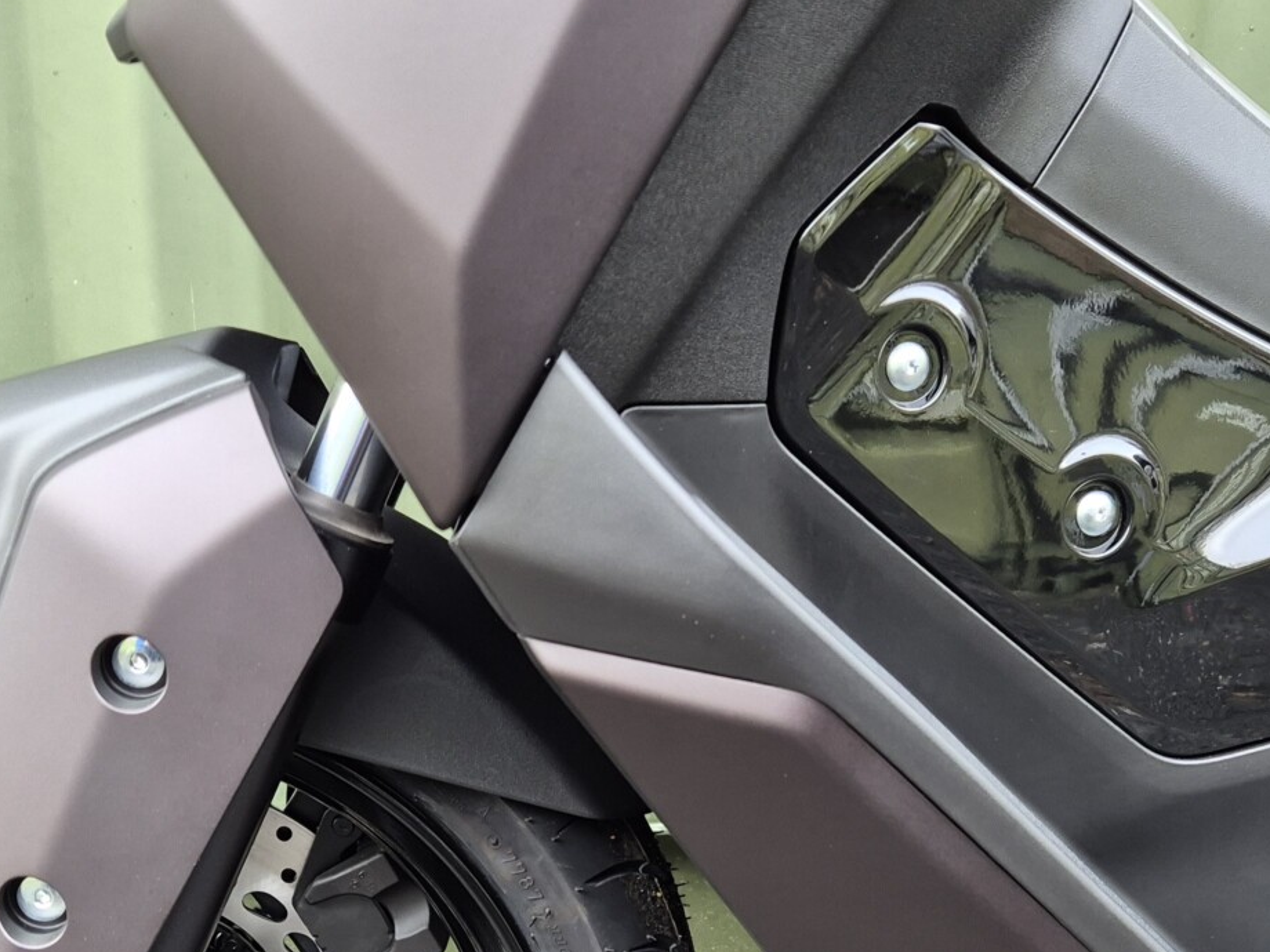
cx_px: 569
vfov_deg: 27.6
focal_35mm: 50
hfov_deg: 38.1
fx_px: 1834
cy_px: 924
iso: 160
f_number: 1.8
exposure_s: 1/100
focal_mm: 5.4
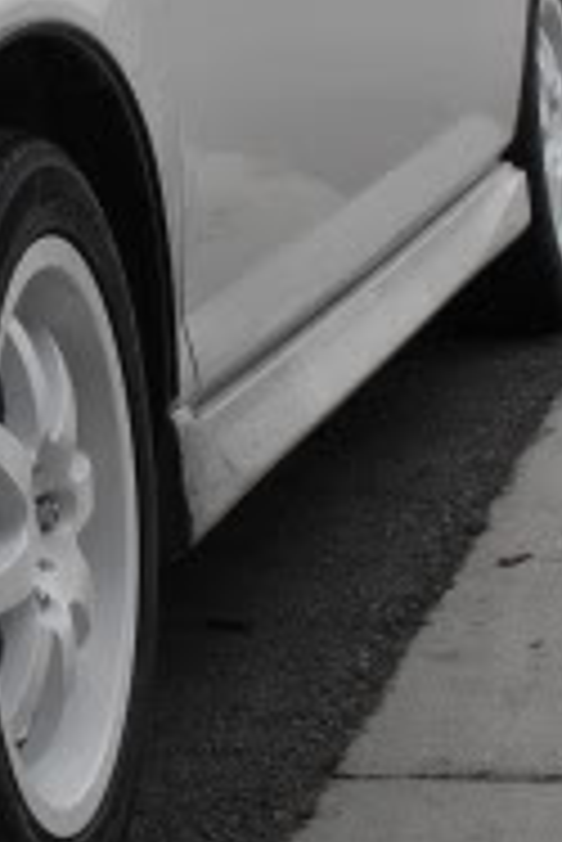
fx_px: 2992
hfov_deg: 10.3
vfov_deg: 15.7
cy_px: 25
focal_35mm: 128
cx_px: -317
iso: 100
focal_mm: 20
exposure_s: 1/125
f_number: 5.6
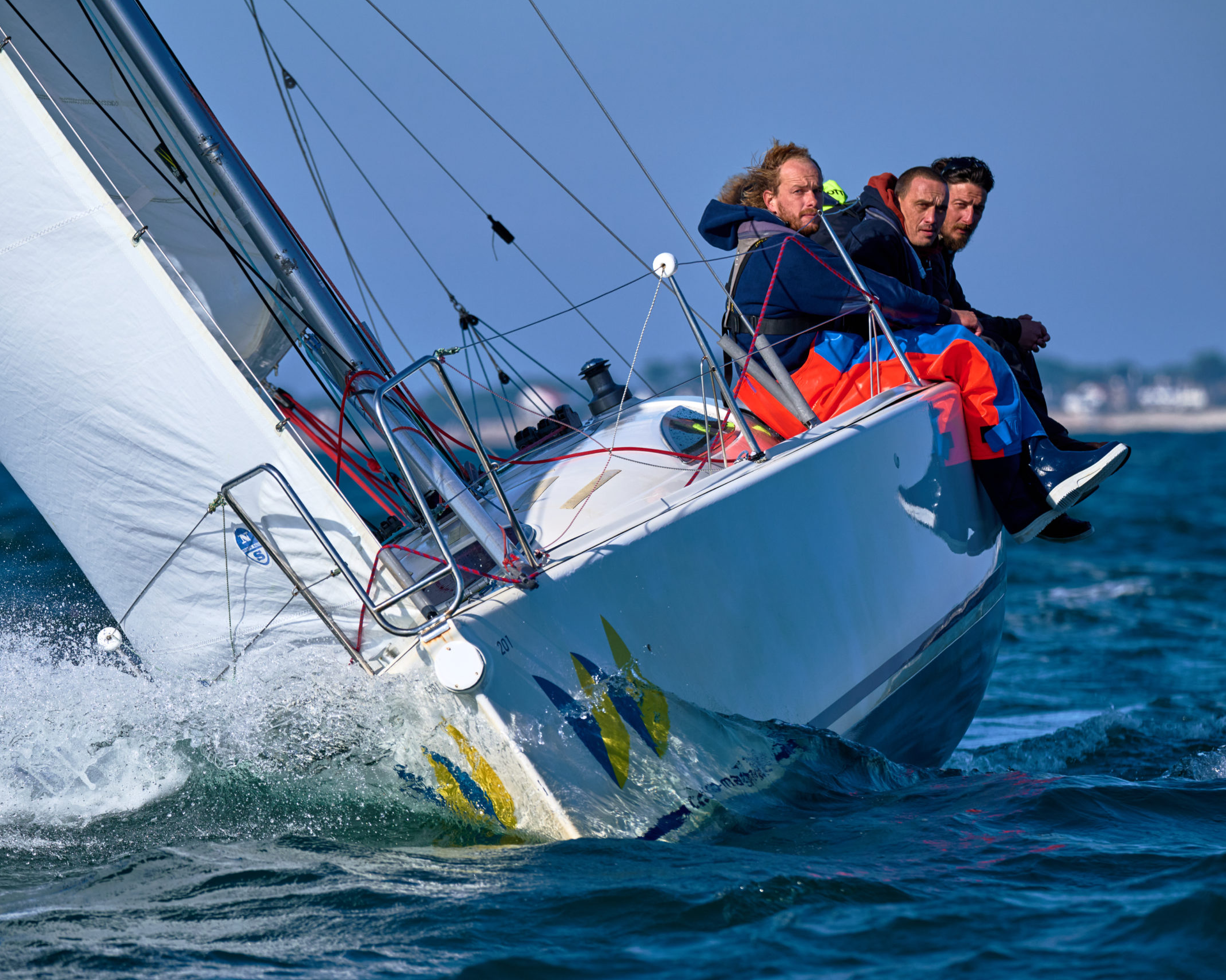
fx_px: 14332
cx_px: 625
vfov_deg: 3.9
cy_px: 491
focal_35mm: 395
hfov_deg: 4.9
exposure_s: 1/2500
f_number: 6
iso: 200
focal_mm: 350
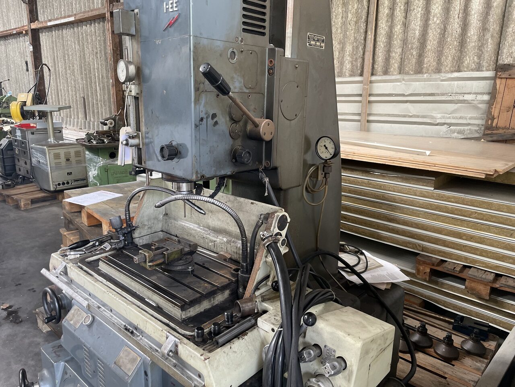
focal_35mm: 26
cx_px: 258
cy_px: 194
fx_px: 387
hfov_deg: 67.3
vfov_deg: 53.1
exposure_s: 1/110
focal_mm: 4.2
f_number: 1.6
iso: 125
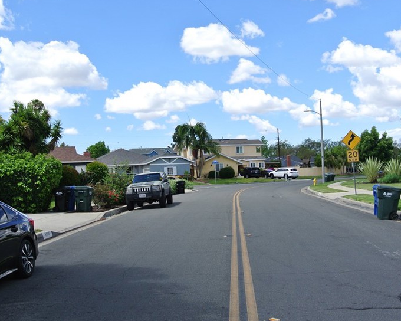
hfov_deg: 44.8
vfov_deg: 36.5
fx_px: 487
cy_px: 174
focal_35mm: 41
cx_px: 202
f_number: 4.5
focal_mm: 11
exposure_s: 1/500
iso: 100
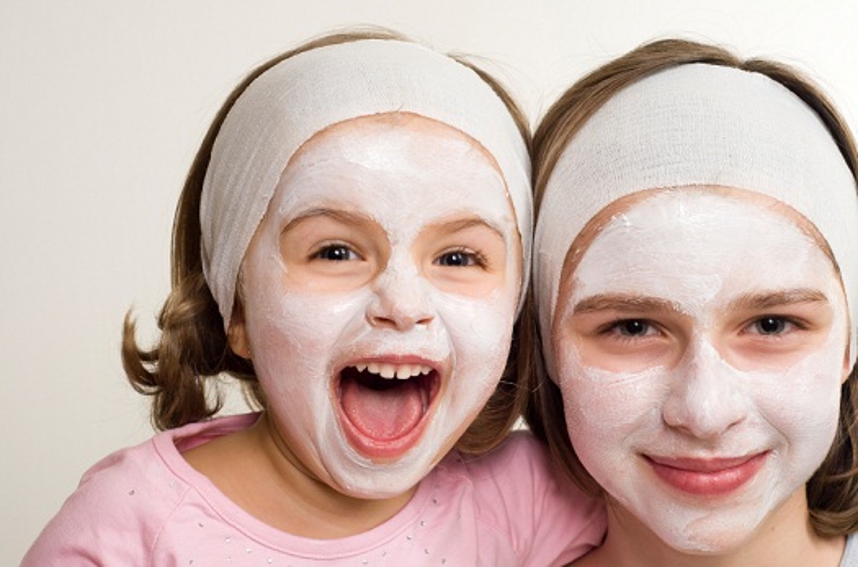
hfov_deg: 27.1
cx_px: 429
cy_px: 284
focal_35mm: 75
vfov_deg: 18.1
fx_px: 1783
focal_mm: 50
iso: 200
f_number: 8
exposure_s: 1/125
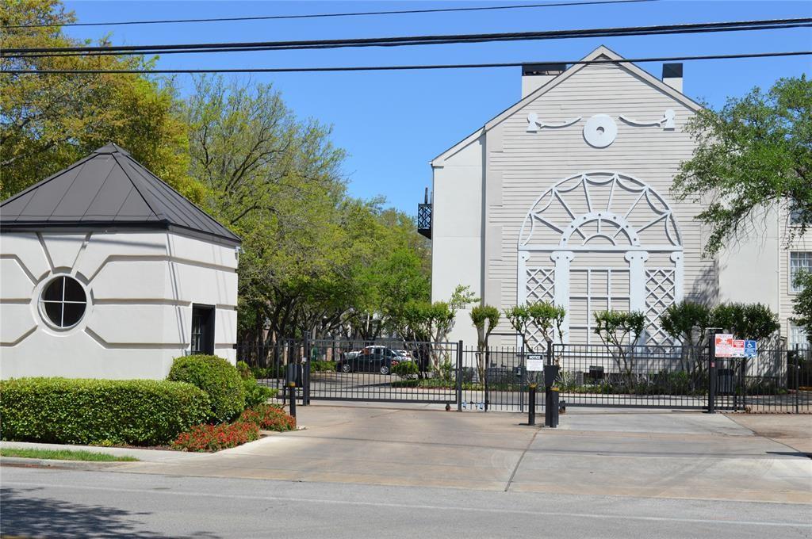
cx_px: 406
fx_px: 1081
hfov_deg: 41.2
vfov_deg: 28.0
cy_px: 270
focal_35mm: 48
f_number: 8
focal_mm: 32
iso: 100
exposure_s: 1/250
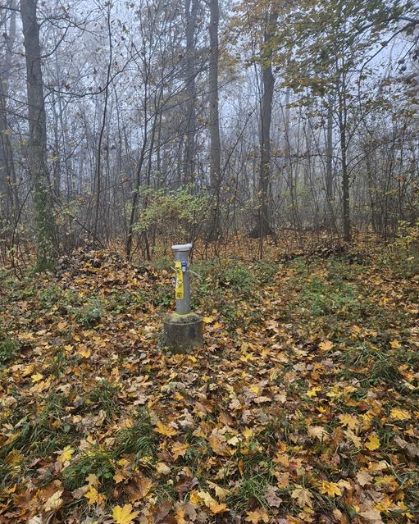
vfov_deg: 64.1
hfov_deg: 53.0
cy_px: 266
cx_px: 184
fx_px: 419
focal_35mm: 27
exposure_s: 1/100
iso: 50
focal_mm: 5.4
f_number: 1.8
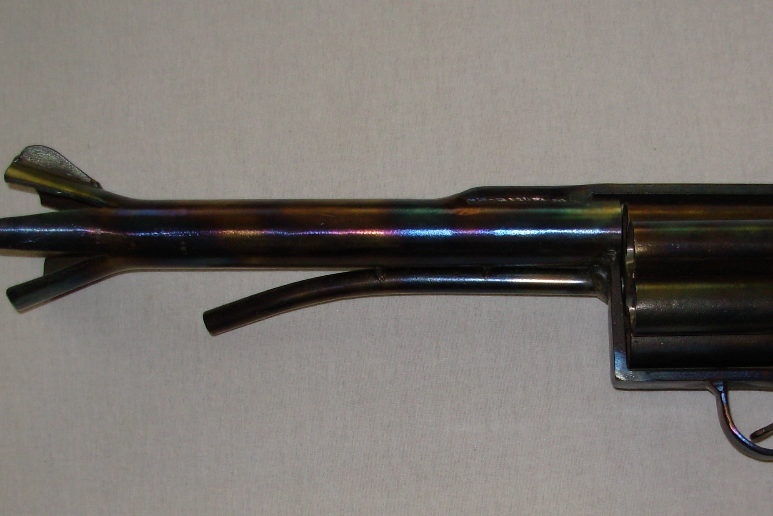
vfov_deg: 22.5
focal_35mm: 60
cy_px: 356
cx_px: 544
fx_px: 1288
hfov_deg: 33.0
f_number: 2.9
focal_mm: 6.3
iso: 50
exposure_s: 1/32
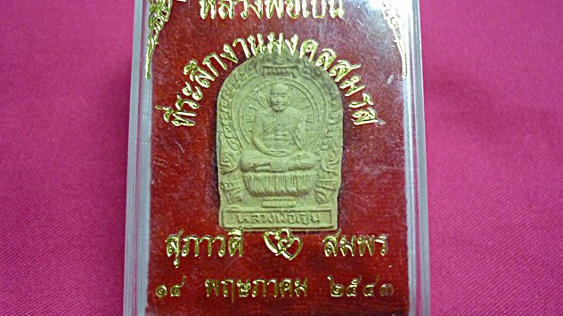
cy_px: 146
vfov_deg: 31.9
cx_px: 274
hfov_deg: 54.0
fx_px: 552
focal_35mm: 37
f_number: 2.8
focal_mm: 5.5
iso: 400
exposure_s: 1/10
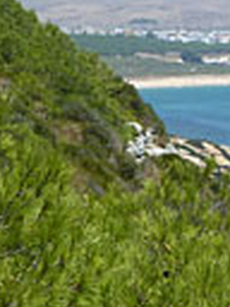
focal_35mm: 313
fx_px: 2773
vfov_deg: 6.3
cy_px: 132
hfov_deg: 4.7
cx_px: 383
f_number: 4.5
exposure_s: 1/500
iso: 80
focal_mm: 11
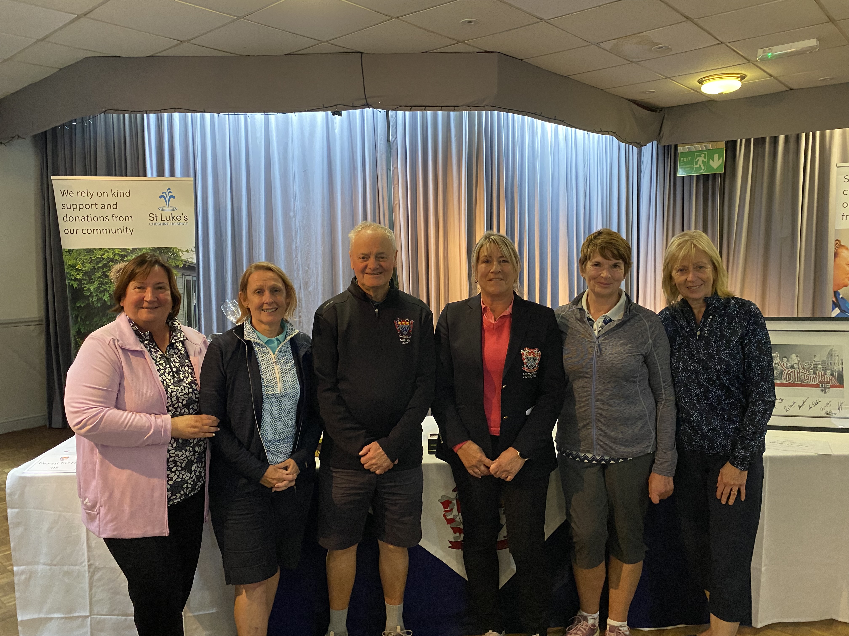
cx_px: 424
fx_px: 638
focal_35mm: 26
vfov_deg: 53.1
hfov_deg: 67.3
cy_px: 318
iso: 500
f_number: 1.8
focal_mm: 4.25
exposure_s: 1/50
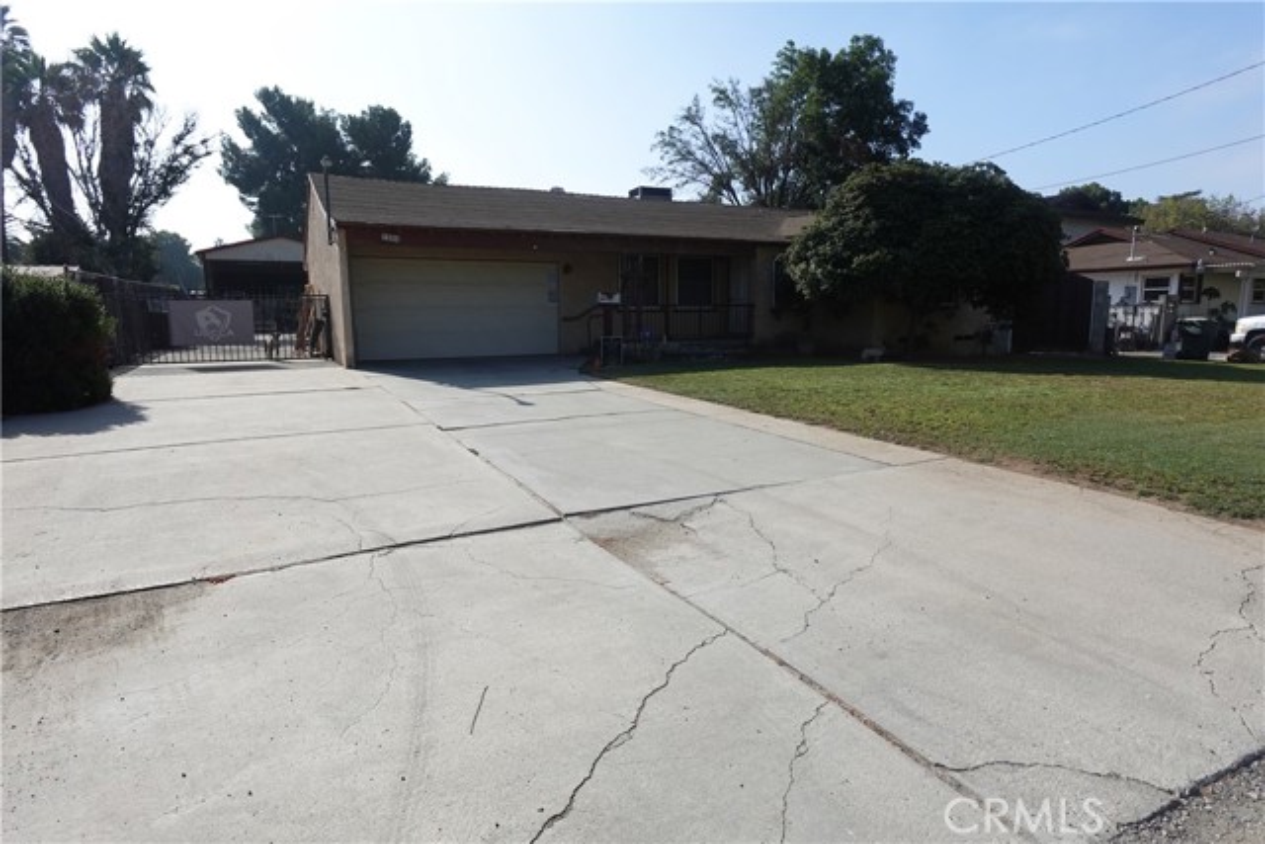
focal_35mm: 20
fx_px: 703
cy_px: 422
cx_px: 632
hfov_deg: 84.0
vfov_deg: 62.0
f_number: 2
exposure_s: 1/4000
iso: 125
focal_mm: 7.6
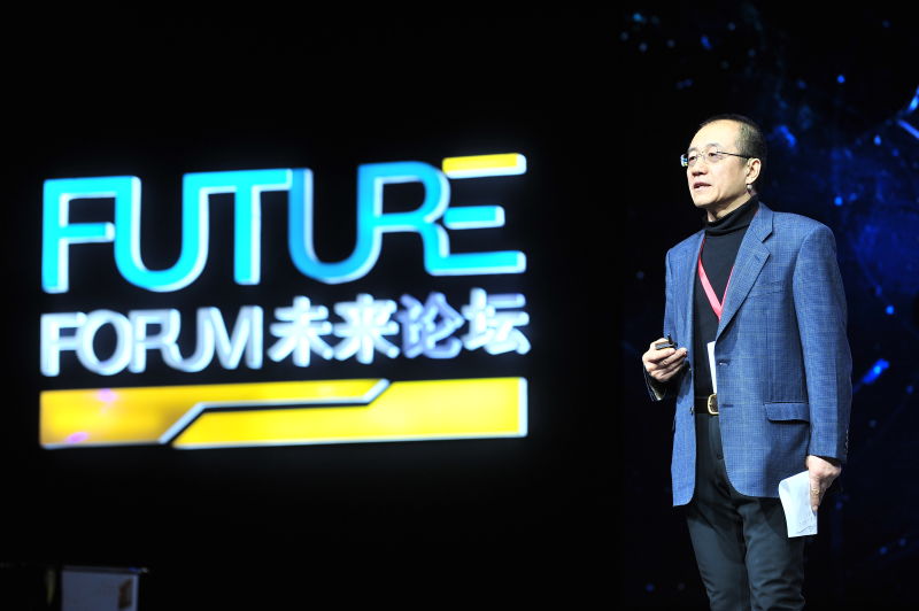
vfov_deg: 10.1
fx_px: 3443
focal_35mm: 135
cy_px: 306
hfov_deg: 15.2
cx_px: 460
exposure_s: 1/200
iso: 1000
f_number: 4.5
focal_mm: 135
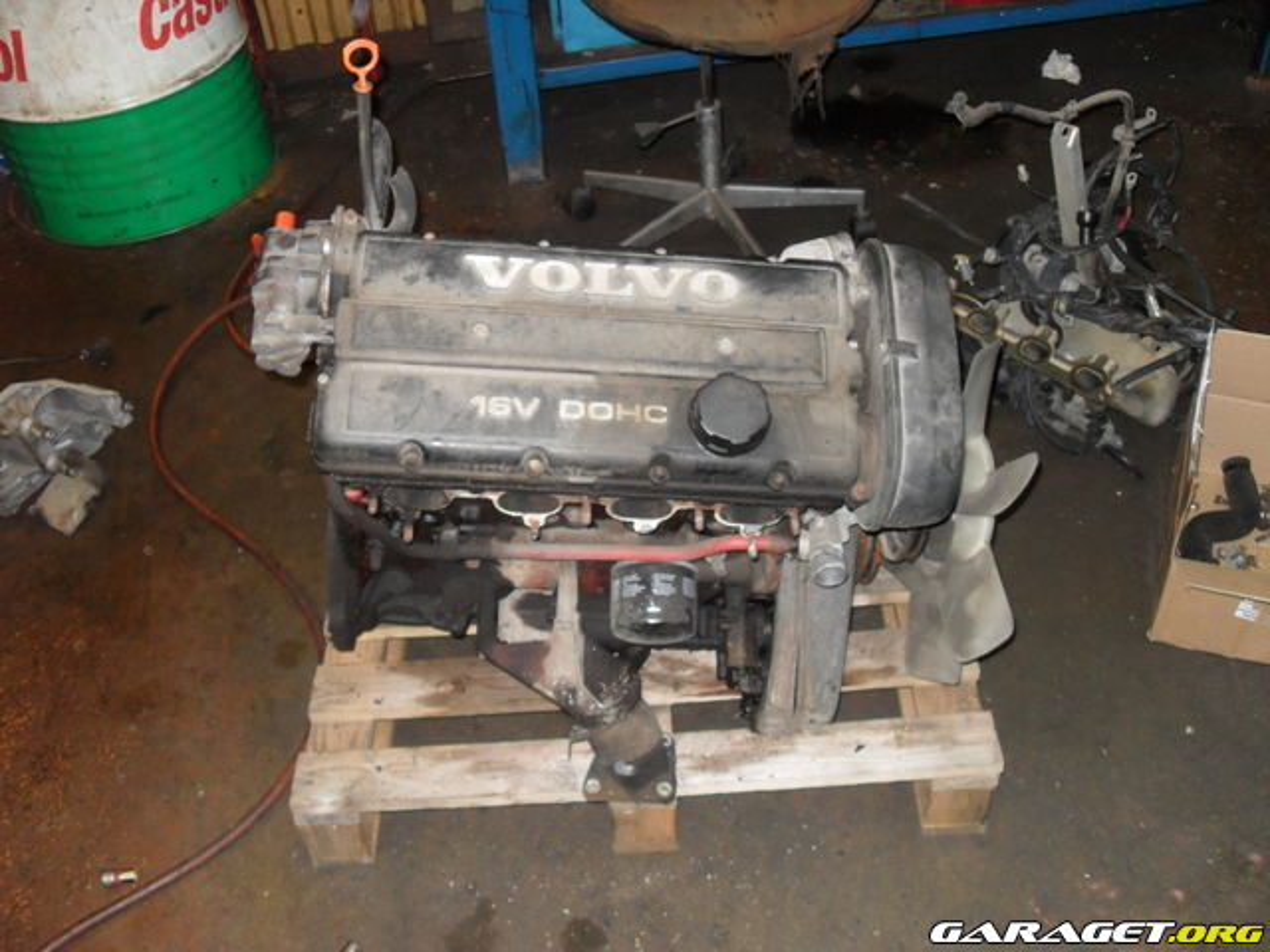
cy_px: 476
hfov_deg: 52.6
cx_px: 635
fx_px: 1284
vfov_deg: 40.7
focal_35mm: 35
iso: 200
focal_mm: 6.2
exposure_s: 1/45
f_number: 2.8
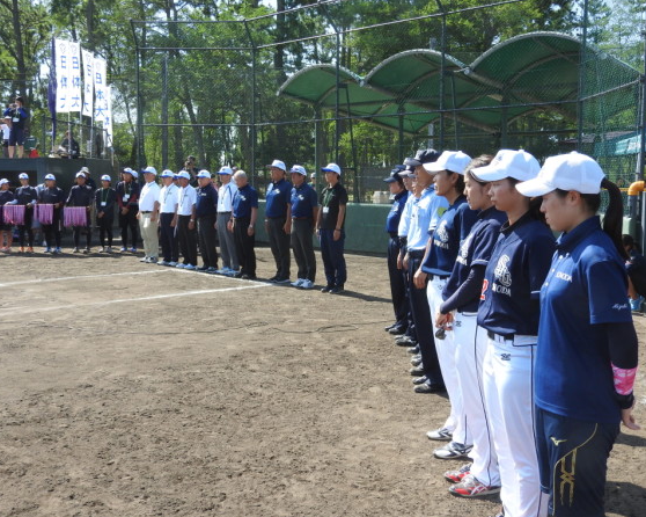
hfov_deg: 43.8
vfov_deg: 35.7
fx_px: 803
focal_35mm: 42
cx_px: 313
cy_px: 257
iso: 100
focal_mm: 7.2
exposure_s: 1/400
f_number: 3.8
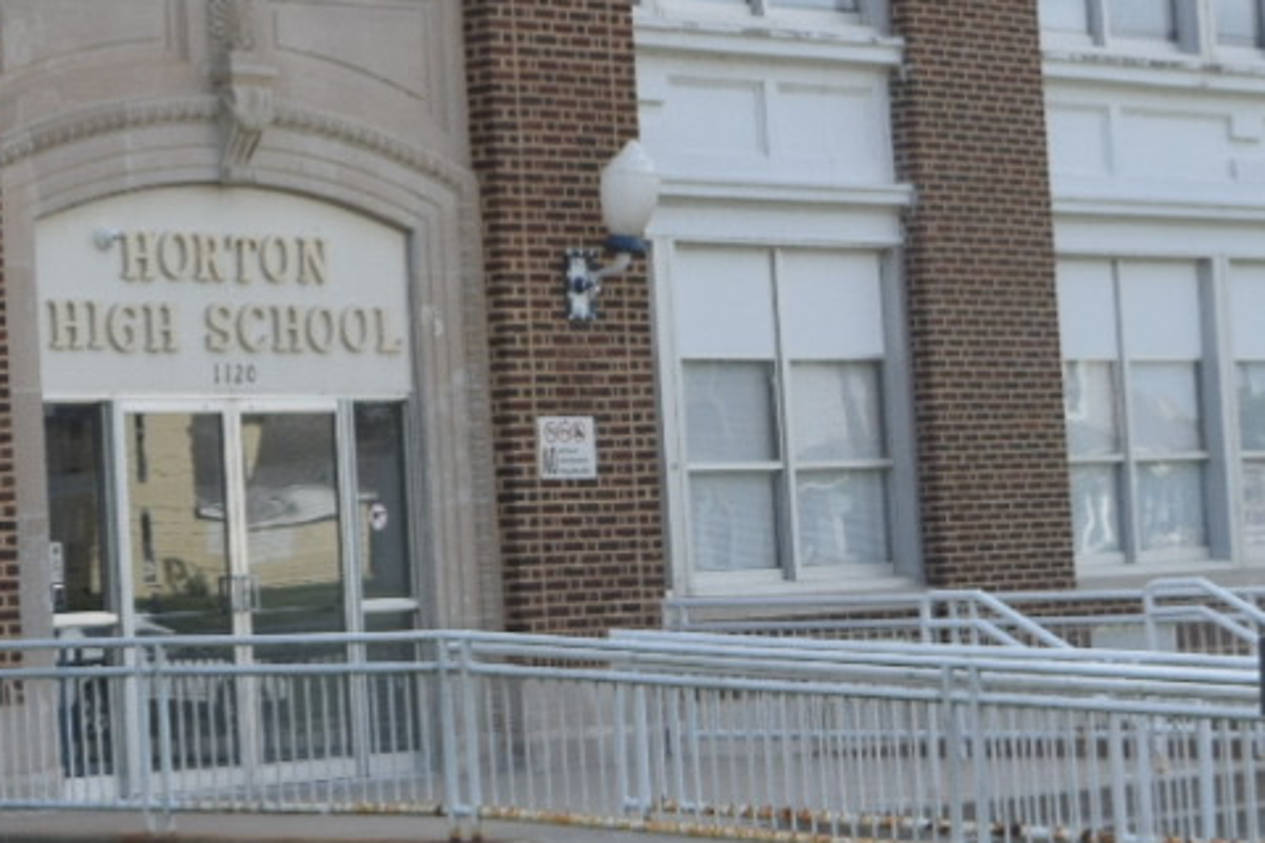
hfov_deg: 14.8
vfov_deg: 10.0
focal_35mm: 137
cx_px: -8
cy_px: 258
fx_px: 4803
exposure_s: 1/1600
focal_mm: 27
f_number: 5.6
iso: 400
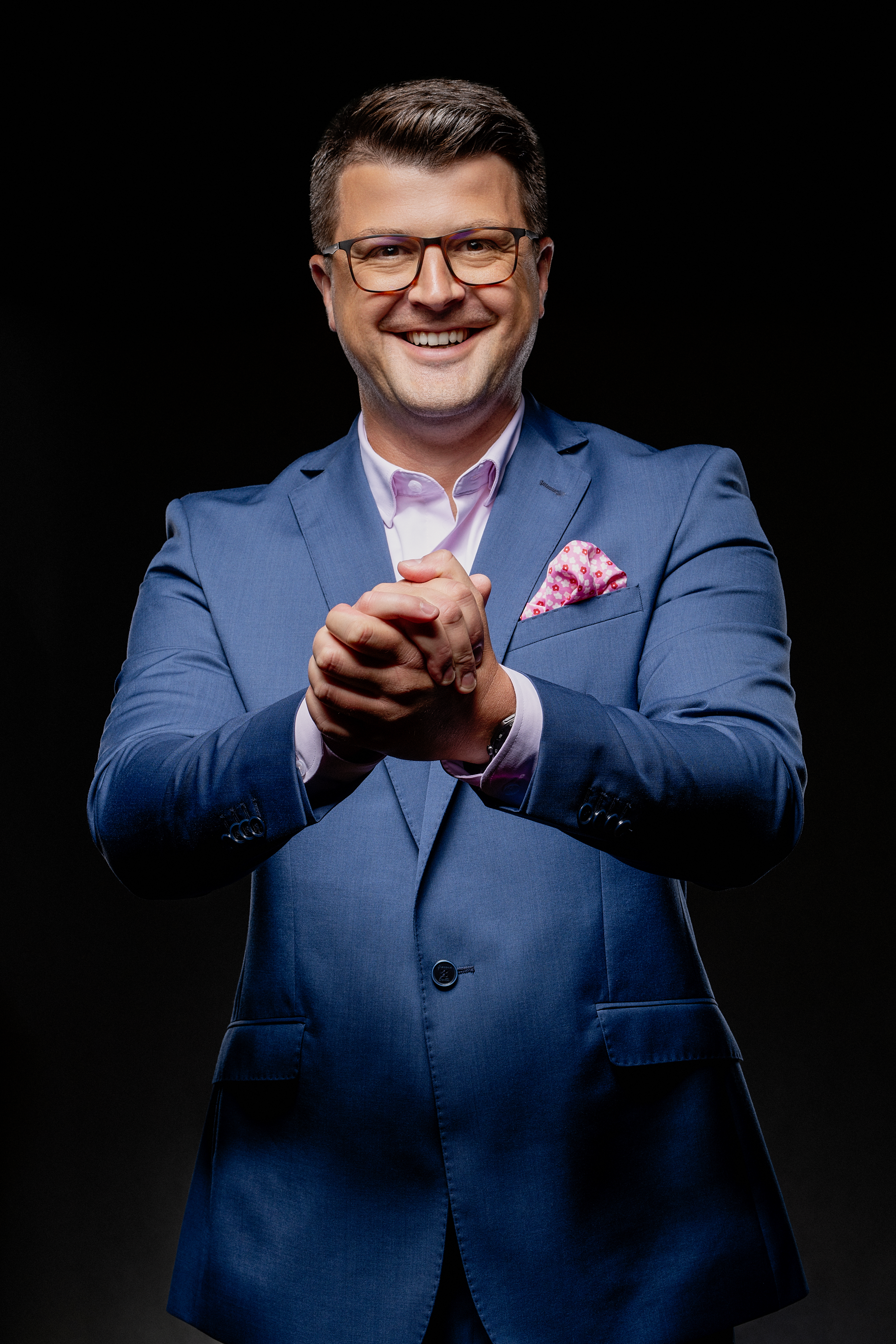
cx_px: 448
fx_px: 3173
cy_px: 672
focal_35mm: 85
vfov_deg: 23.9
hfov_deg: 16.1
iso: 80
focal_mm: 85
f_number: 10
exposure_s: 1/200
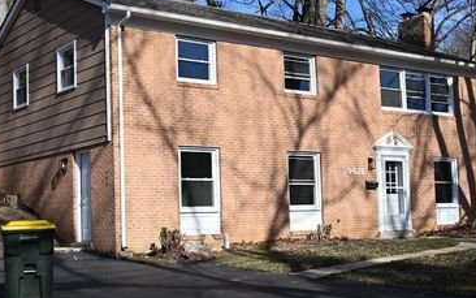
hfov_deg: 35.6
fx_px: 740
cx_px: 271
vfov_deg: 22.7
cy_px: 175
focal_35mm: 57
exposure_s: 1/400
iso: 100
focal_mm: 41
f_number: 7.1
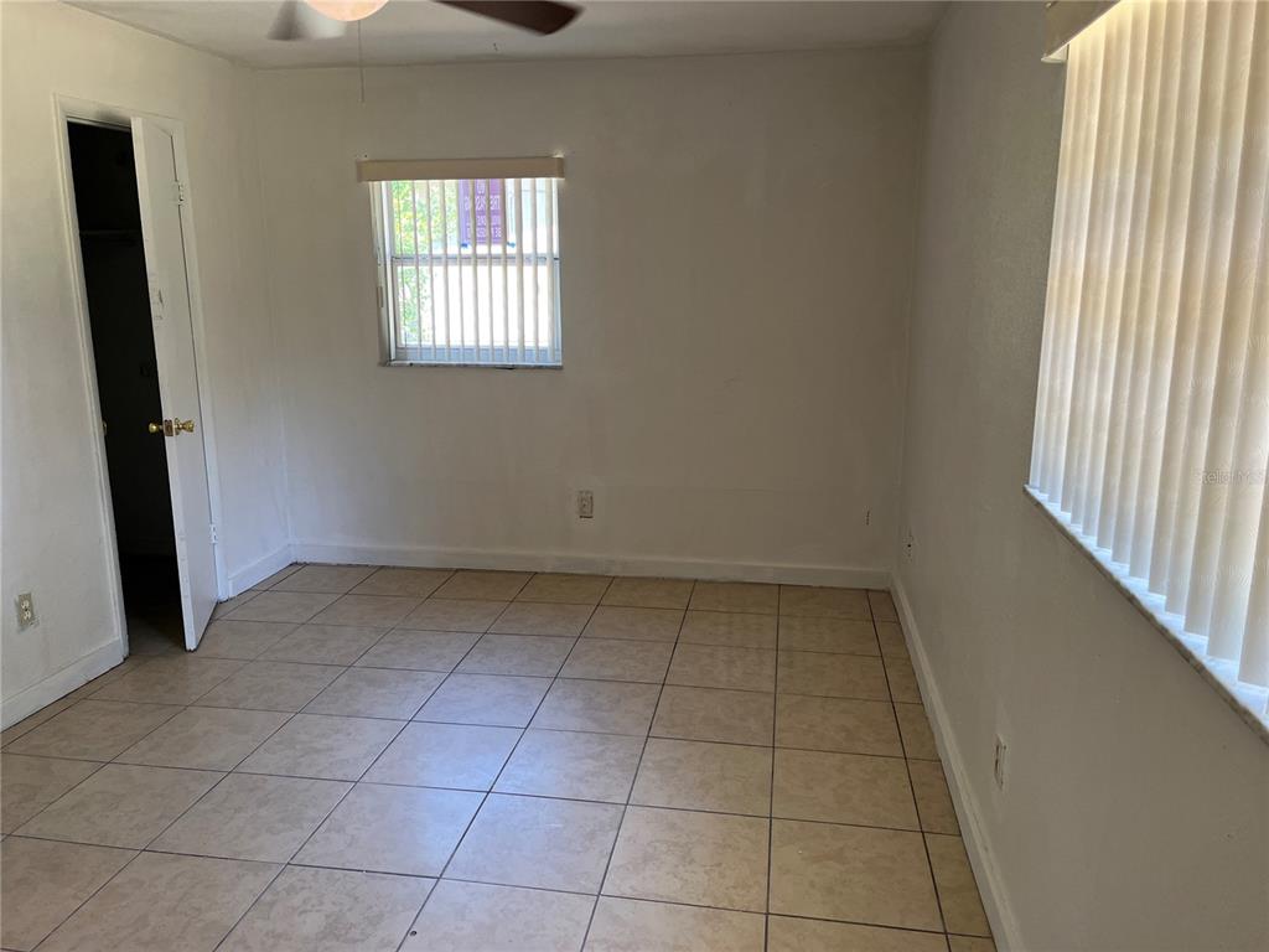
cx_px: 634
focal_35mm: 26
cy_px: 476
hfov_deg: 67.3
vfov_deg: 53.1
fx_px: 953
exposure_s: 1/120
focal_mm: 5.1
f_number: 1.6
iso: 125
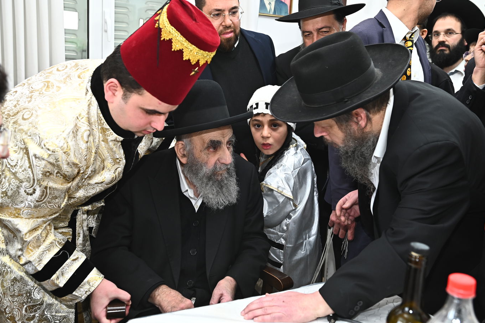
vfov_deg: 36.9
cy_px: 159
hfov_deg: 53.1
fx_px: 485
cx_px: 247
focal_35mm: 36
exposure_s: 1/125
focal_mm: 35
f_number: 5
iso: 800
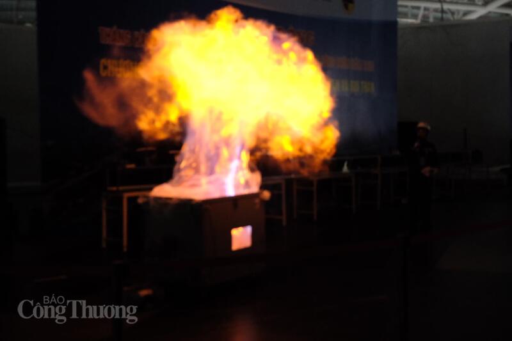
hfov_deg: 43.6
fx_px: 640
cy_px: 170
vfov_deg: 29.9
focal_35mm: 45
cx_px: 256
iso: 6400
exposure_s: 1/125
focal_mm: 30.2
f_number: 3.6
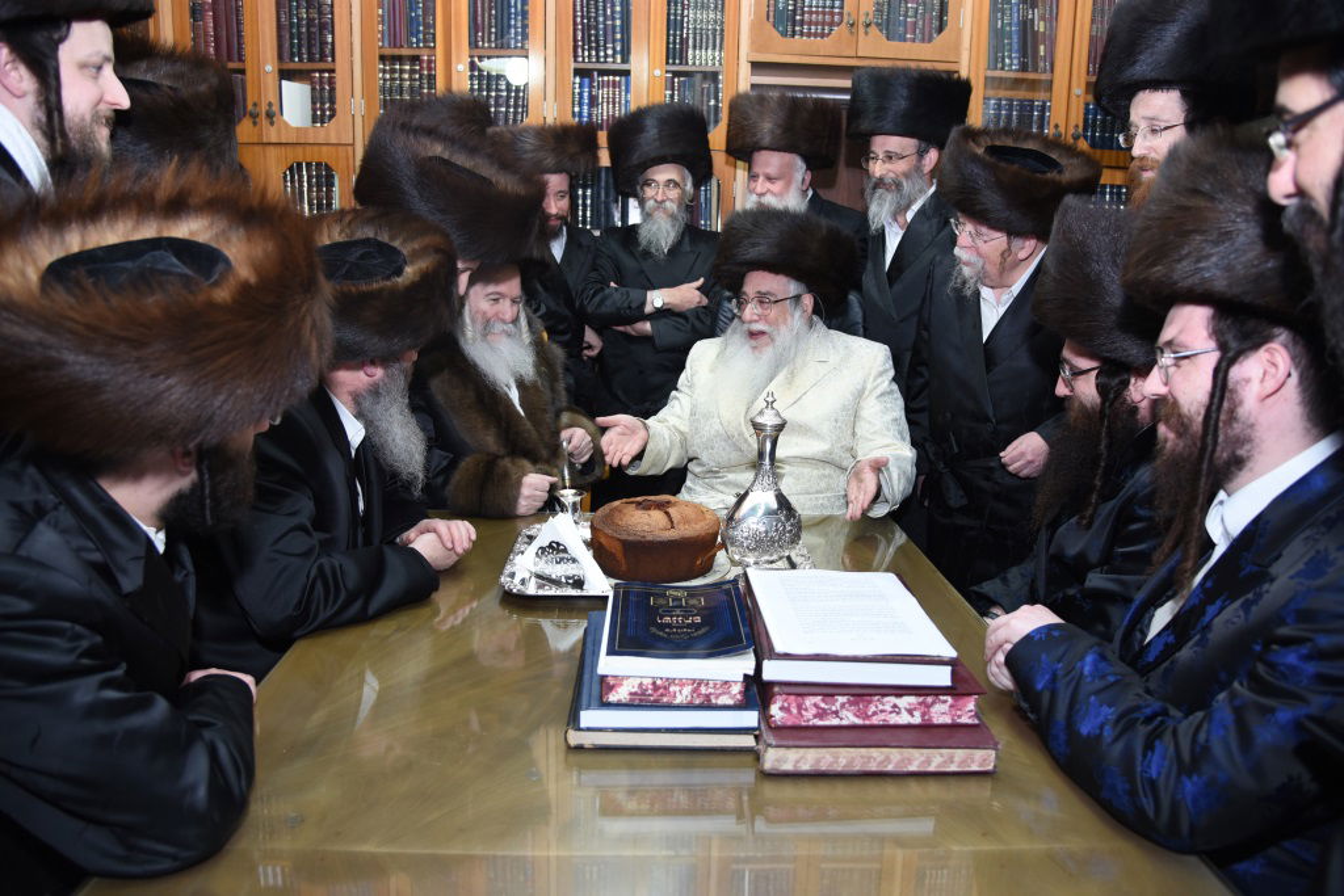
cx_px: 672
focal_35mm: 24
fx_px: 896
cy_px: 448
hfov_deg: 73.7
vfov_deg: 53.1
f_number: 4
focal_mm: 24
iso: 800
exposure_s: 1/125
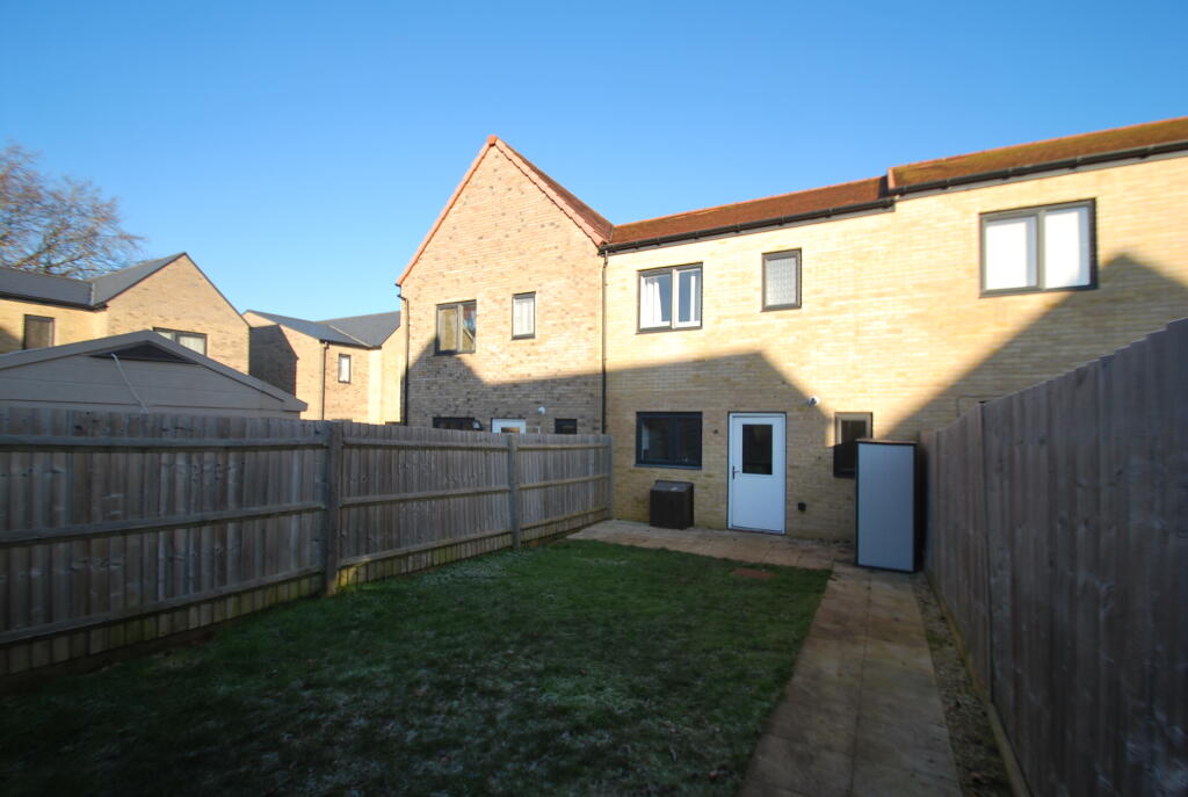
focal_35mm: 15
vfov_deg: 77.6
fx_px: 496
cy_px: 398
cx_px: 594
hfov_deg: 100.3
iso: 100
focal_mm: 10
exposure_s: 1/160
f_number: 6.3
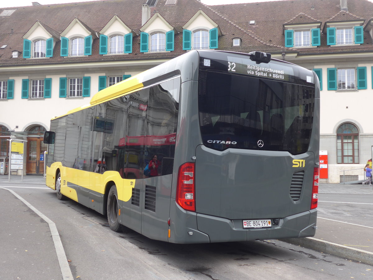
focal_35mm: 41
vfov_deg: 35.1
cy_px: 140
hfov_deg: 45.8
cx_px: 186
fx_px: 442
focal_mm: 8.4
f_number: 2.8
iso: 80
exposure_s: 1/160
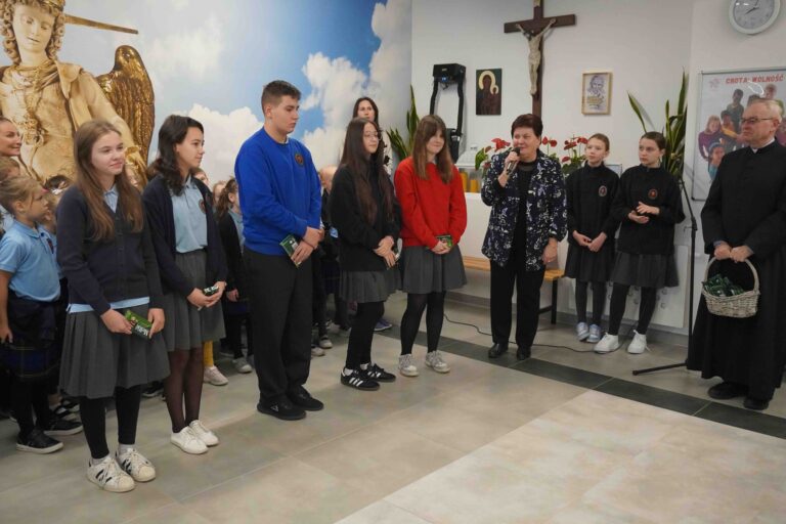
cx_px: 393
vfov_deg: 40.0
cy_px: 262
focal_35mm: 33
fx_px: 720
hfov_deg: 57.2
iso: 4000
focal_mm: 22
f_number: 4
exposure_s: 1/160
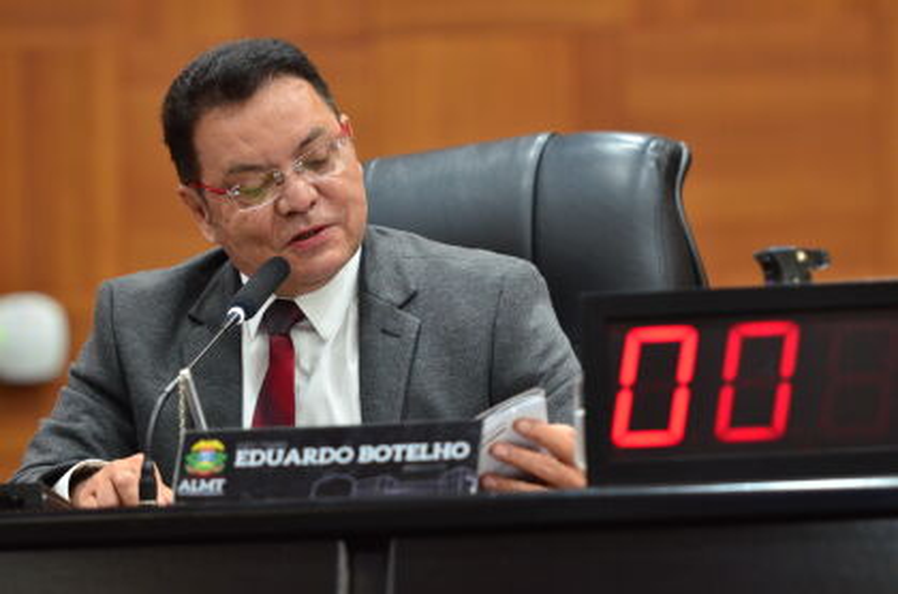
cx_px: 449
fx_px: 5413
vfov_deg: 6.3
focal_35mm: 218
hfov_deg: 9.5
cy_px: 297
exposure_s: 1/125
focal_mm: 145
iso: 1600
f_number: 2.8
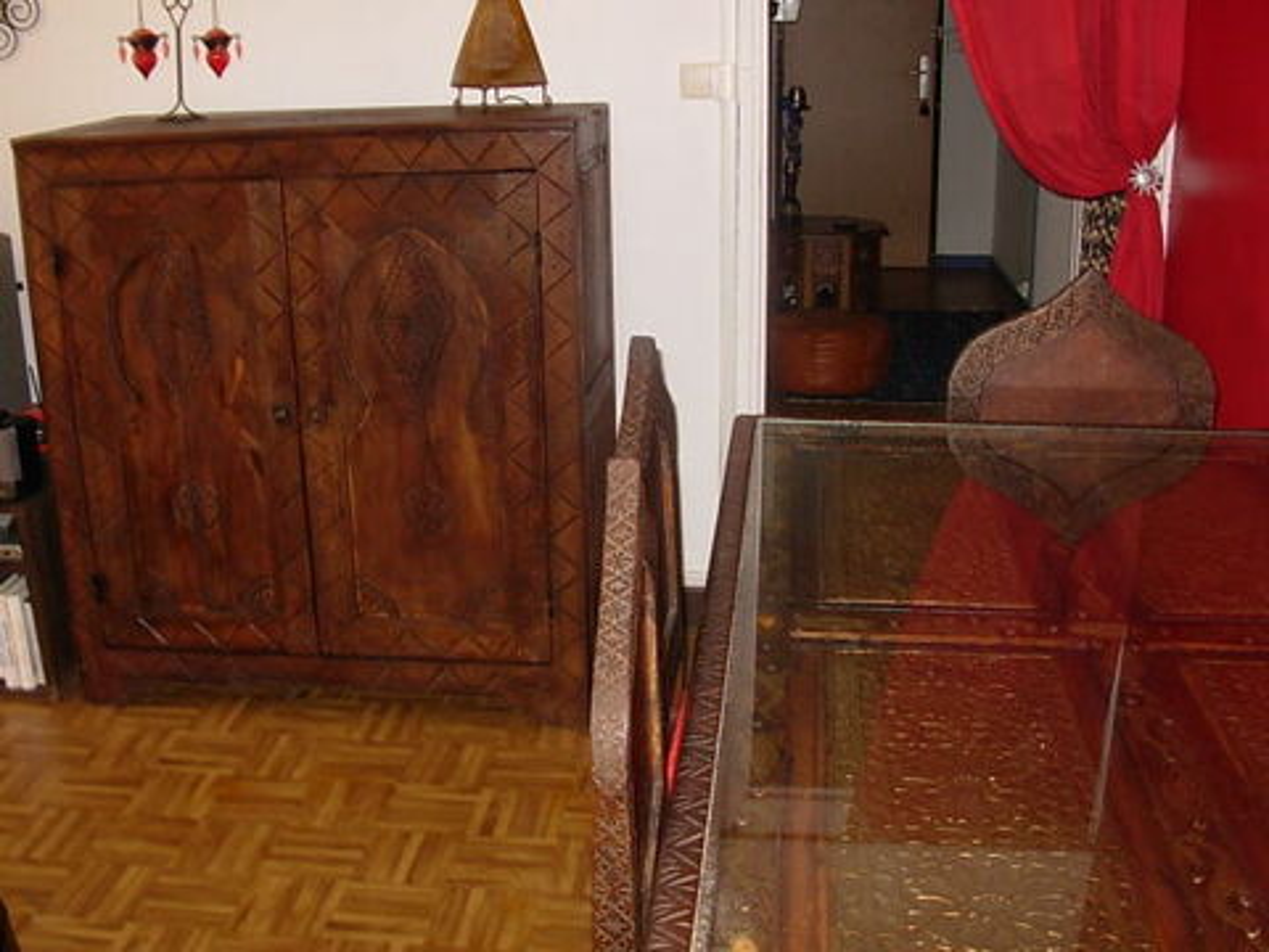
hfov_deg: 49.0
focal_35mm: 38
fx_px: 1393
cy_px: 476
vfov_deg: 37.7
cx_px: 634
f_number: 2.9
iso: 77
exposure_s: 1/49.4
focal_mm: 6.3
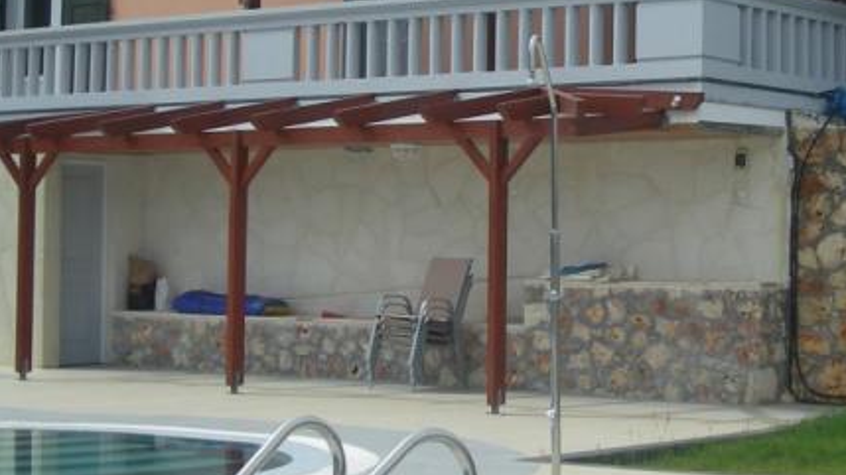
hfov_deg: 23.2
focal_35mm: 91
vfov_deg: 13.2
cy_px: 39
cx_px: 643
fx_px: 2041
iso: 50
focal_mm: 5.7
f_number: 5.7
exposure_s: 1/318
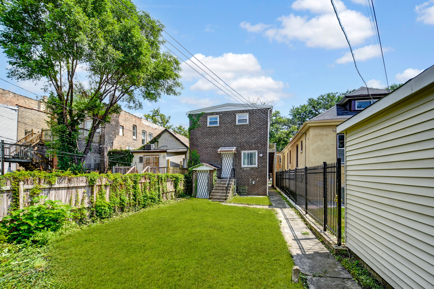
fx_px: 181
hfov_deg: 100.4
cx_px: 217
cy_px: 144
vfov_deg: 77.3
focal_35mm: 15
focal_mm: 10
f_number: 3.5
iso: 200
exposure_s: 1/5000
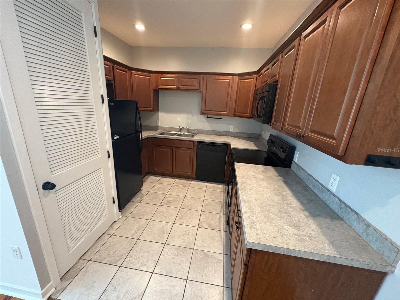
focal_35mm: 14
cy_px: 150
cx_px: 200
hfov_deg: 102.1
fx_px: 162
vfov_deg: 85.7
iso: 640
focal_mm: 2.22
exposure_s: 1/60
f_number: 2.2
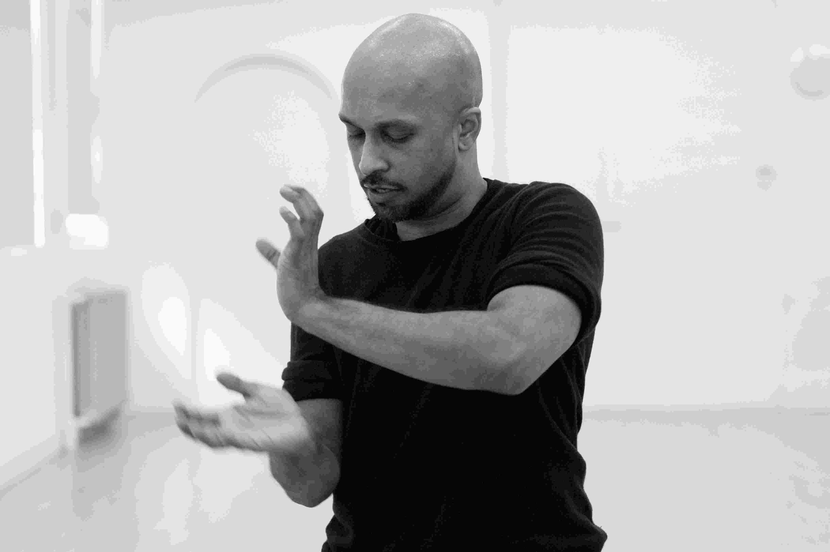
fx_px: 1958
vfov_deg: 16.1
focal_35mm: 85
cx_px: 415
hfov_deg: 23.9
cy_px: 276
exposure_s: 1/400
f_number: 4
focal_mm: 85
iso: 2500
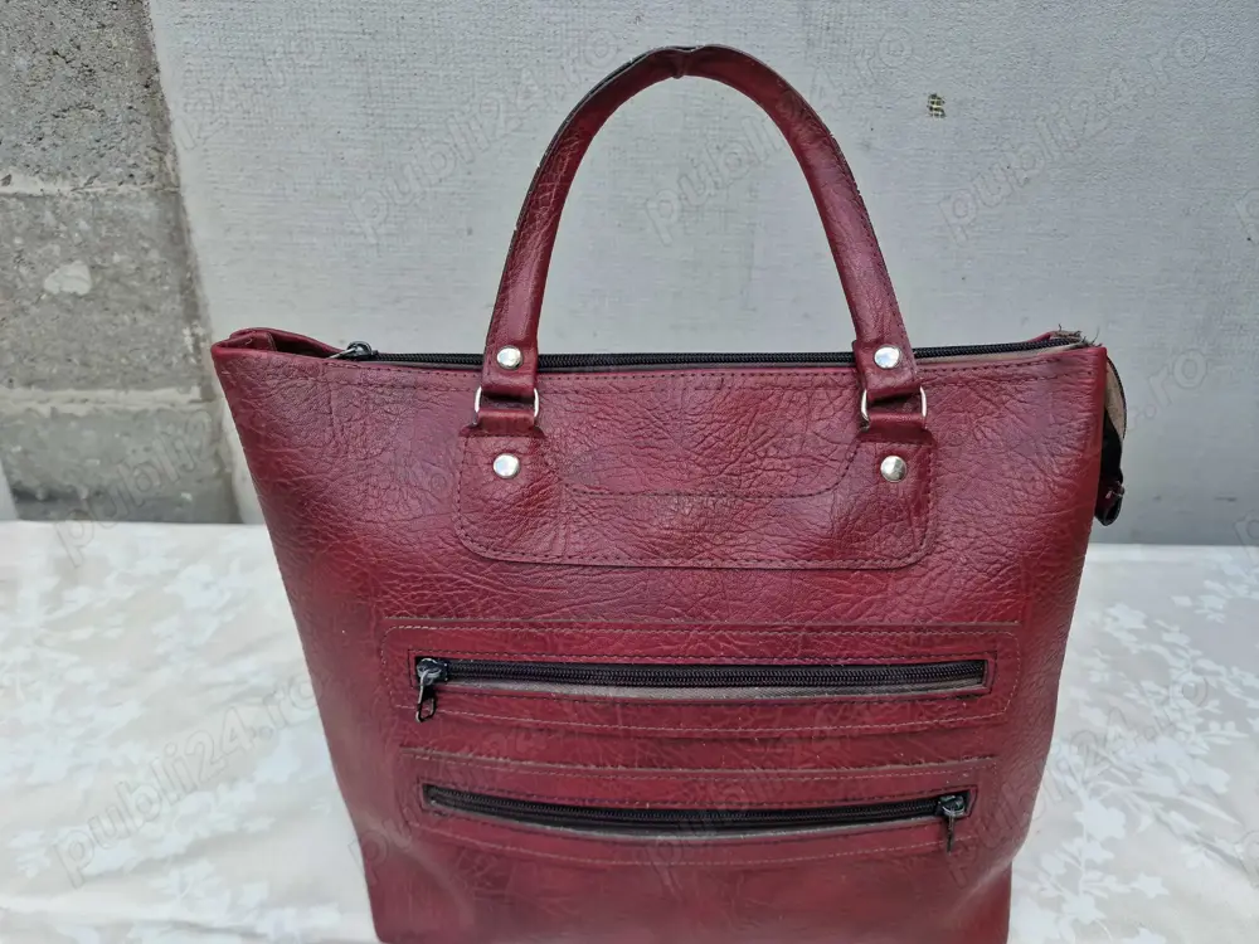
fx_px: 837
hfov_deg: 73.9
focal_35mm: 23
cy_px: 472
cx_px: 630
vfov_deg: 58.9
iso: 50
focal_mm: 6.4
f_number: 1.8
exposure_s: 1/180
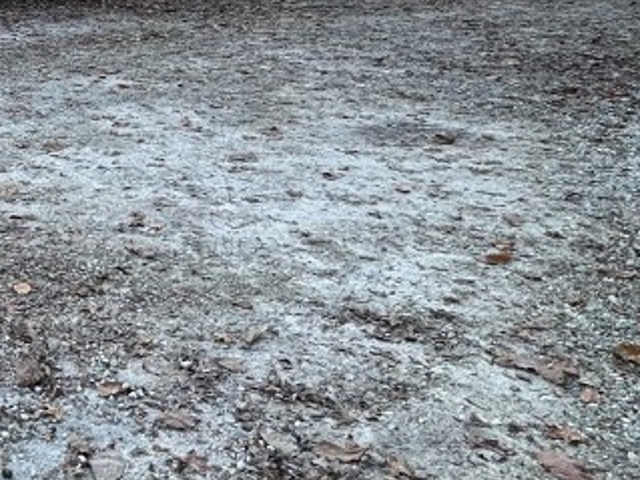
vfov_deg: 29.6
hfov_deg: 33.2
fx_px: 832
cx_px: -152
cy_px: -18
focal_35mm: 45
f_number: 2.2
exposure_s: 1/99
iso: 50
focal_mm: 2.22
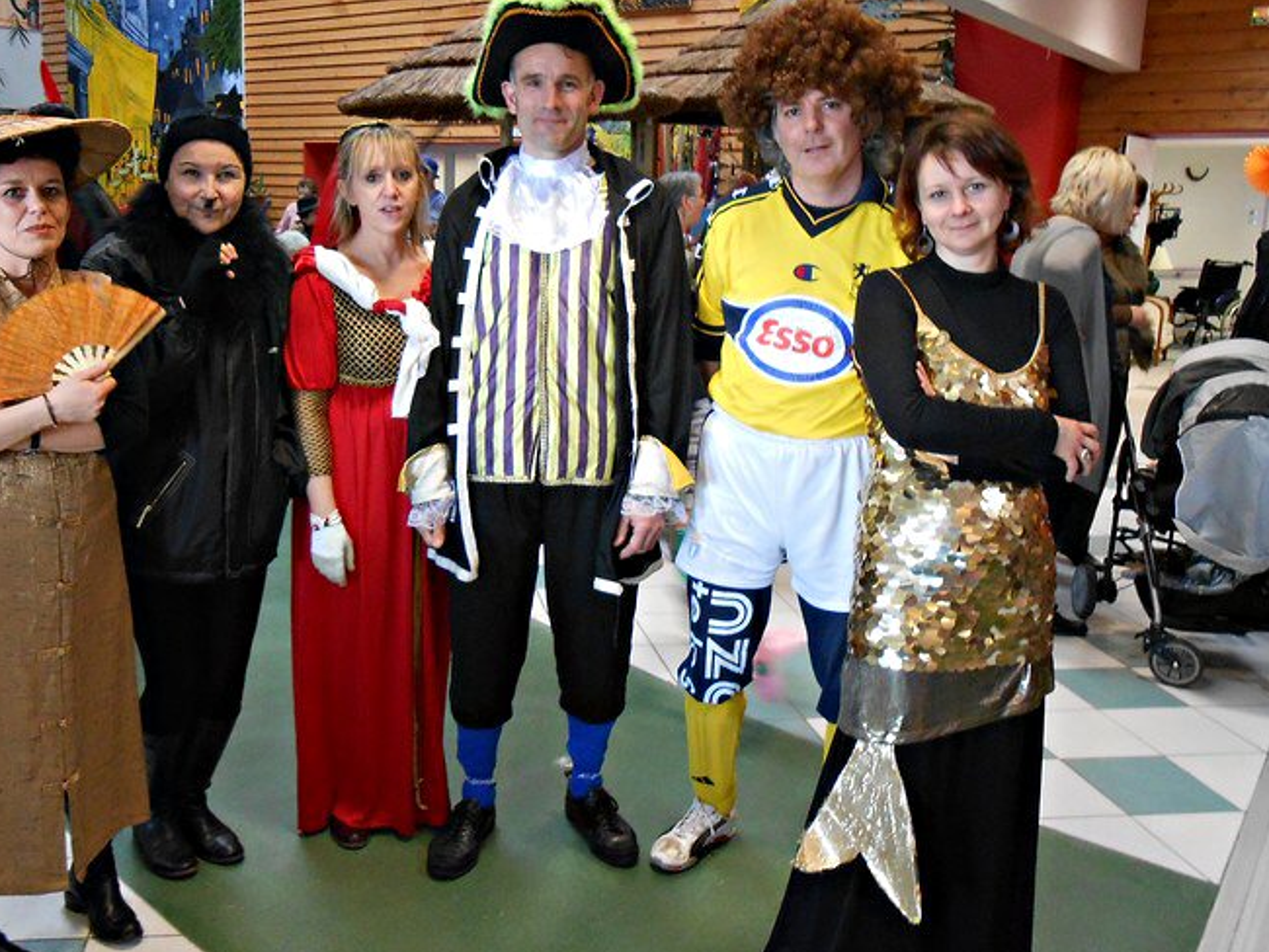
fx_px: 1174
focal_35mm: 32
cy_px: 427
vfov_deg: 44.1
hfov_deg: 56.3
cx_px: 494
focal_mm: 4.6
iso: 400
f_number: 3.5
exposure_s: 1/13
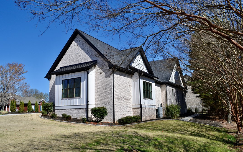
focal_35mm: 28
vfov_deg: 44.5
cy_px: 79
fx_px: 185
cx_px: 120
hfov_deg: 66.5
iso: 100
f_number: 9
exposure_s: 1/320
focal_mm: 18
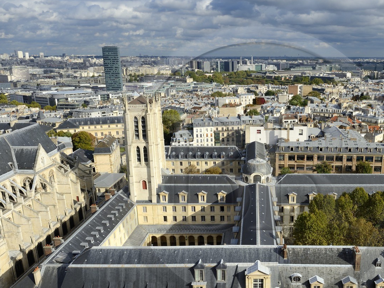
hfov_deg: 52.9
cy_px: 173
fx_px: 377
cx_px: 257
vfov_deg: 41.6
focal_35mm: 34
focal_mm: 24
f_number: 11
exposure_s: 1/250
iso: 200
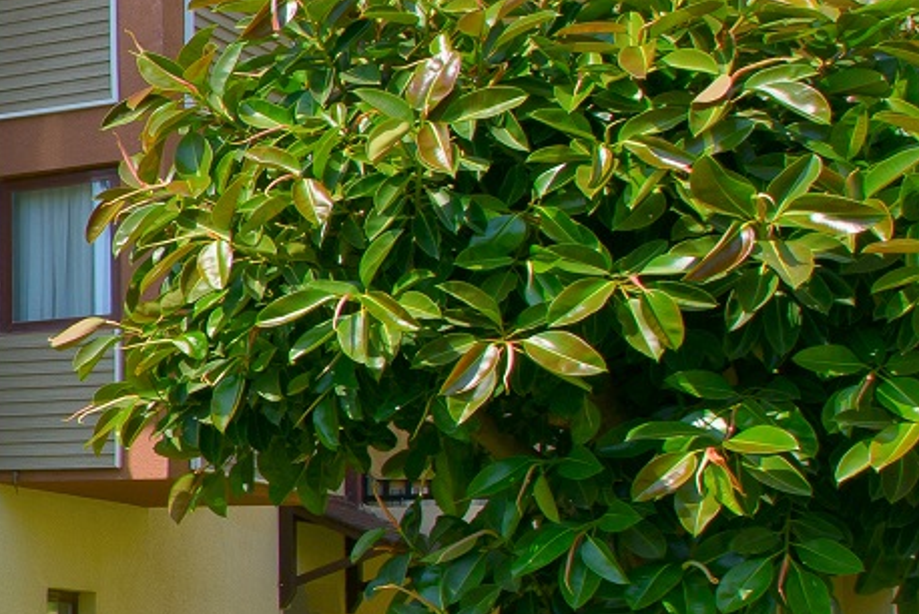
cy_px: 185
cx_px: -1252
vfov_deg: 15.2
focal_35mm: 90
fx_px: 2299
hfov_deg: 14.8
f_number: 9.5
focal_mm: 16
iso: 140
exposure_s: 1/350
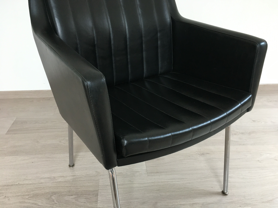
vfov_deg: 48.2
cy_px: 104
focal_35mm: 29
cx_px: 139
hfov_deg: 61.7
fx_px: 233
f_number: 2.2
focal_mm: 4.15
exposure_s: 1/33
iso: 125
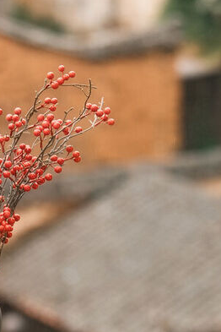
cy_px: 432
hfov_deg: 3.3
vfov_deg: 4.9
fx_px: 3840
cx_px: -107
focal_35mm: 417
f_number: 2.8
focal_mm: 104
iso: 320
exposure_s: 1/160
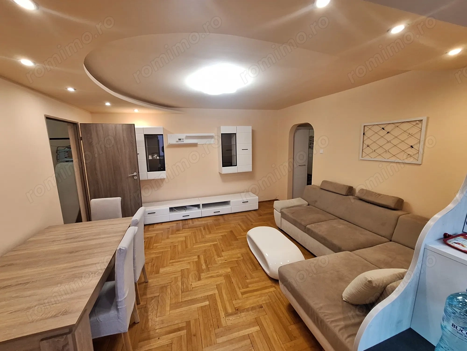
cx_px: 234
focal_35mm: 13
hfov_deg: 106.2
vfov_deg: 89.9
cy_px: 176
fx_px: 175
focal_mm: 1.74
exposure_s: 1/50
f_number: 2.2
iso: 160
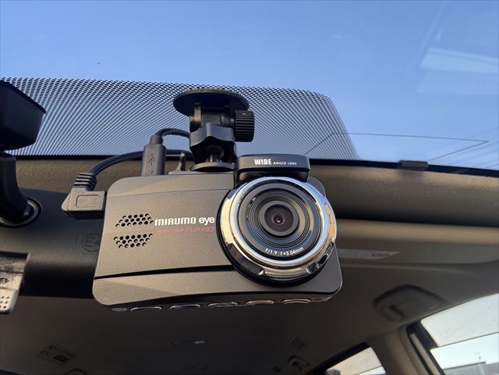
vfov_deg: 58.9
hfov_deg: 73.9
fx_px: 332
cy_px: 188
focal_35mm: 23
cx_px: 250
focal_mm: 2.69
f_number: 1.9
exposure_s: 1/175
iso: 20
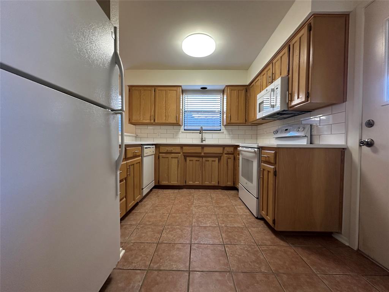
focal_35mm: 14
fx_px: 157
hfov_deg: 102.1
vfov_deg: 85.7
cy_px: 146
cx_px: 194
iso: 200
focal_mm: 2.22
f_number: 2.2
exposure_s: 1/60
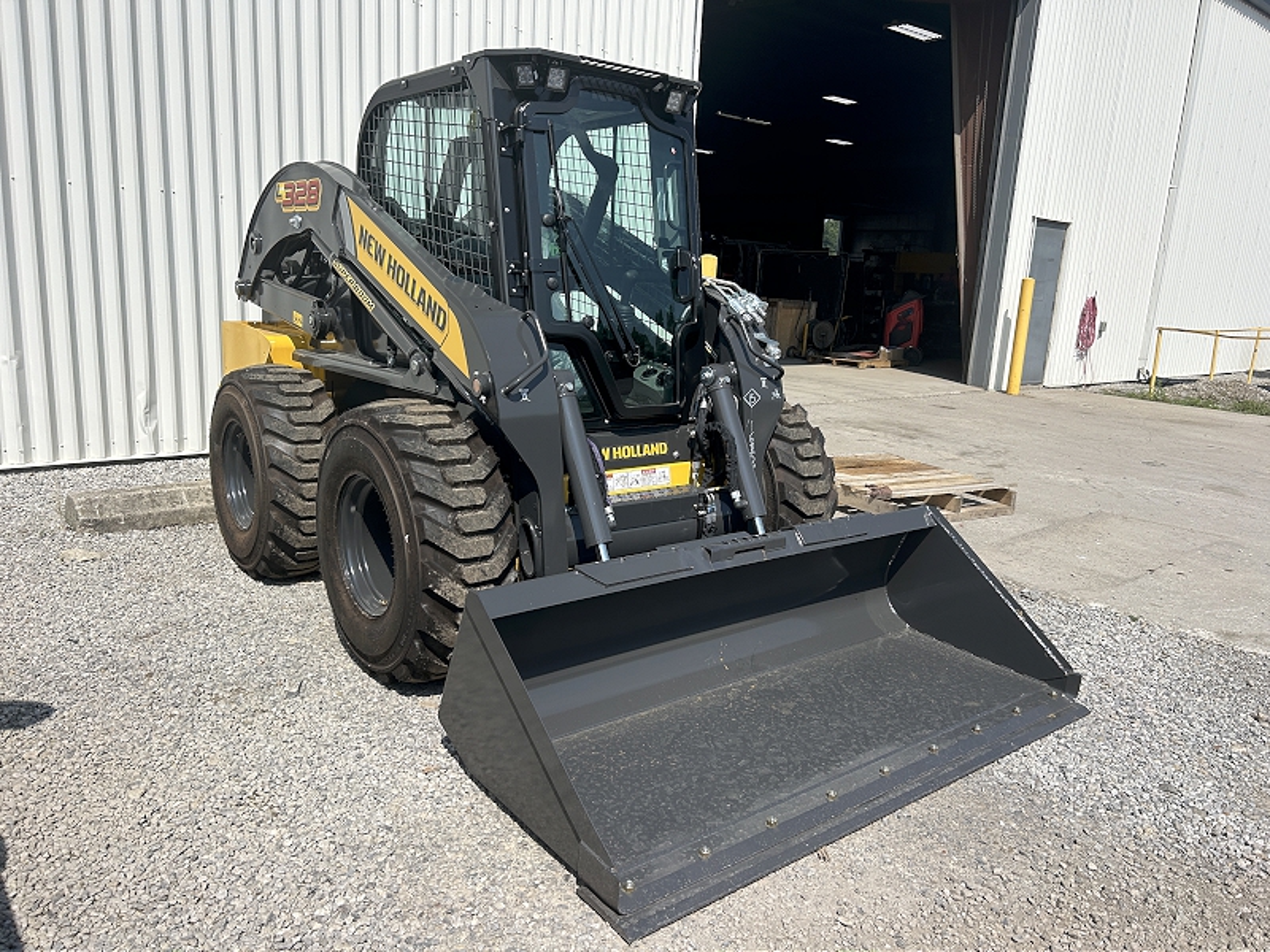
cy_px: 476
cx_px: 635
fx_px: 954
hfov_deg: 67.3
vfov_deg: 53.1
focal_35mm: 26
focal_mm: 5.7
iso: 50
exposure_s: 1/5587
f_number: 1.5
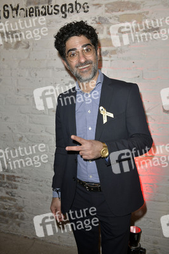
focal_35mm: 36
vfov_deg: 53.2
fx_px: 254
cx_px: 84
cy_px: 127
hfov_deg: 36.8
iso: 500
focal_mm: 36
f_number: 5.6
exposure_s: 1/200
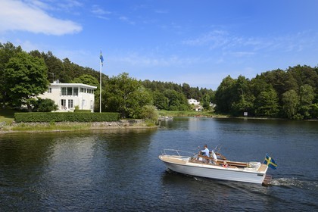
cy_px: 106
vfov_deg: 41.1
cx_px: 159
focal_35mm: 32
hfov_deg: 58.7
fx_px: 283
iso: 200
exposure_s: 1/400
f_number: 9
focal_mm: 32
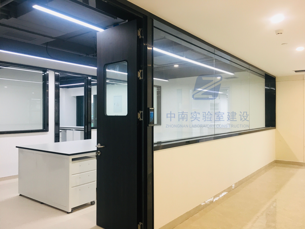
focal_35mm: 29
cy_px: 114
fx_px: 256
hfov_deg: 61.7
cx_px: 152
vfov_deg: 48.2
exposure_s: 1/33
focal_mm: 4.15
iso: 100
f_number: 2.2
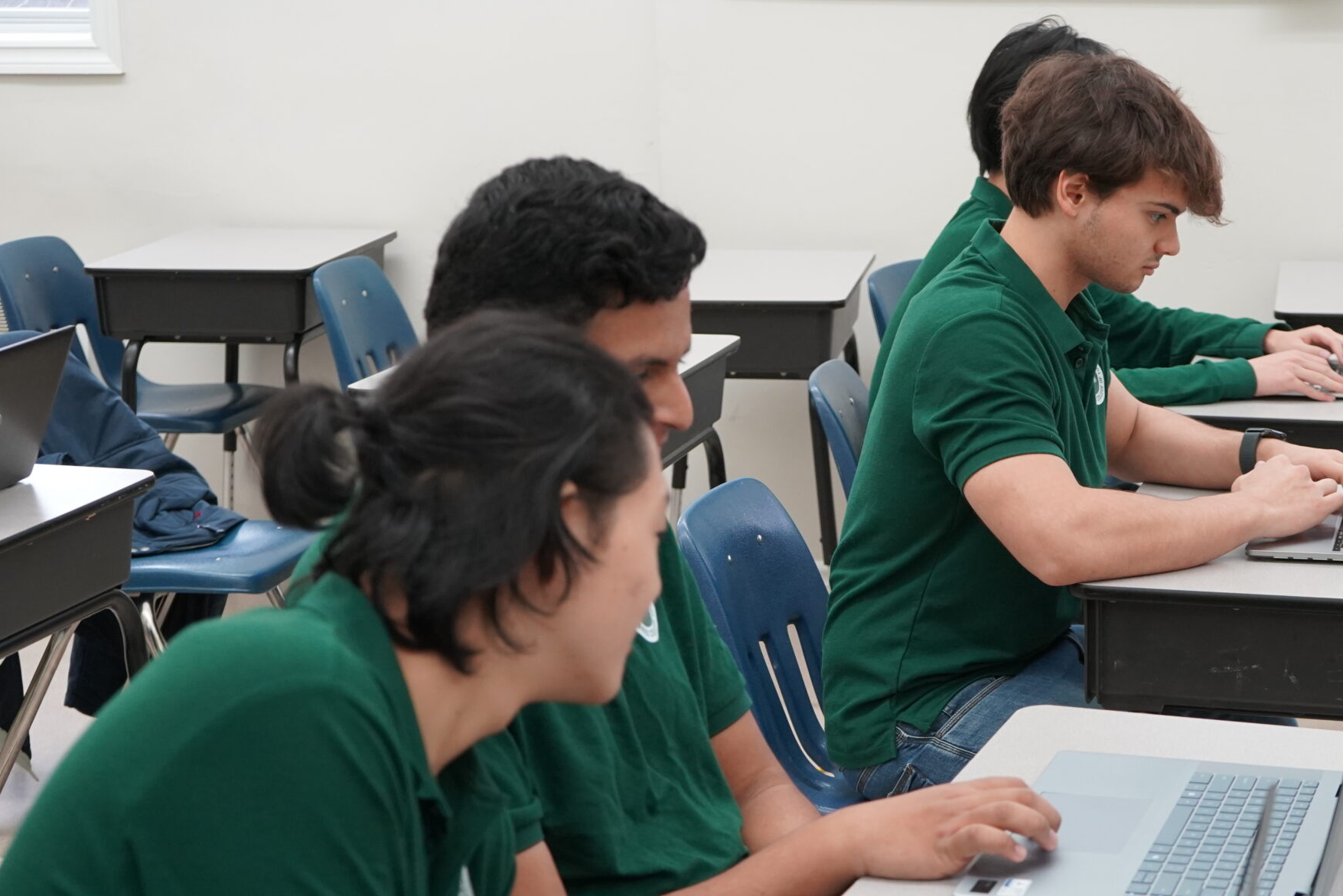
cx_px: 859
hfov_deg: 28.7
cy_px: 600
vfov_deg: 19.4
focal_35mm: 70
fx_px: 2612
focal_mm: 48
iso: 2500
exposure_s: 1/160
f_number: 4.5
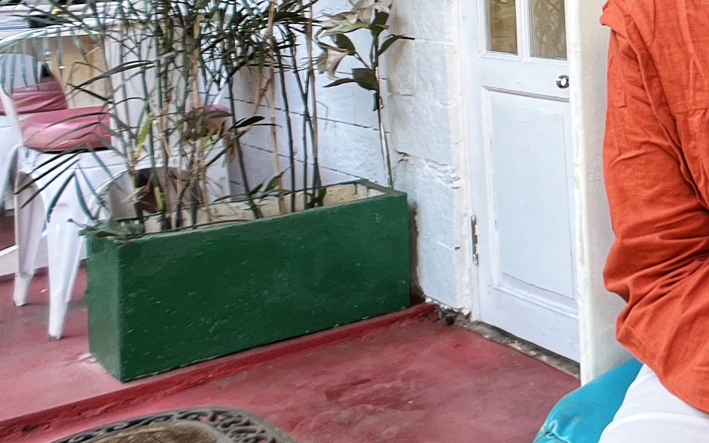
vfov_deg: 15.2
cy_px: -77
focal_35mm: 83
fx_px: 1604
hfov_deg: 21.3
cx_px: 1042
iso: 40
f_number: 1.6
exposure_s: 1/100
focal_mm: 5.1
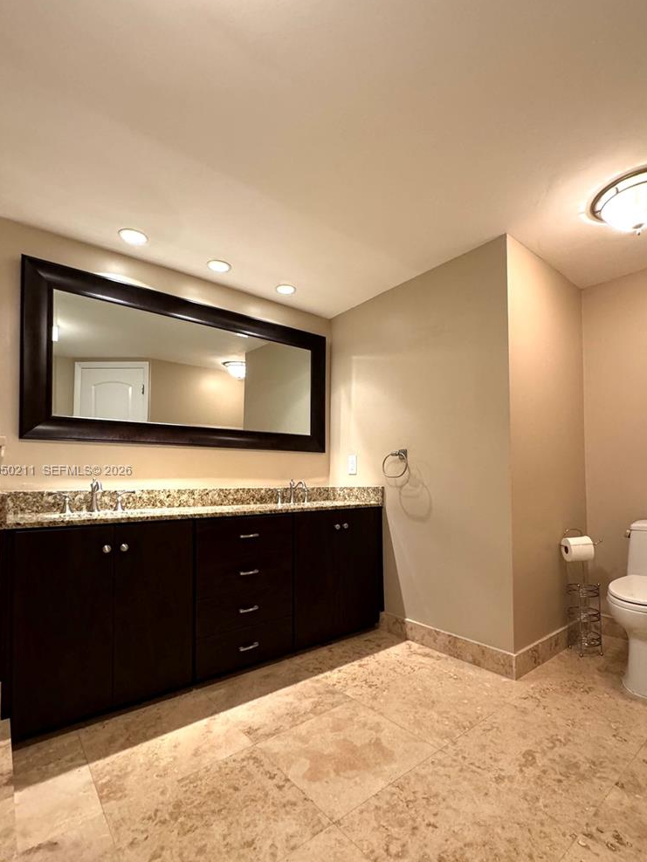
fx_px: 424
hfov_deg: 74.4
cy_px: 471
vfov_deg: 90.8
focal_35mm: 17
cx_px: 362
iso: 400
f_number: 2.2
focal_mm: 2.22
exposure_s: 1/60
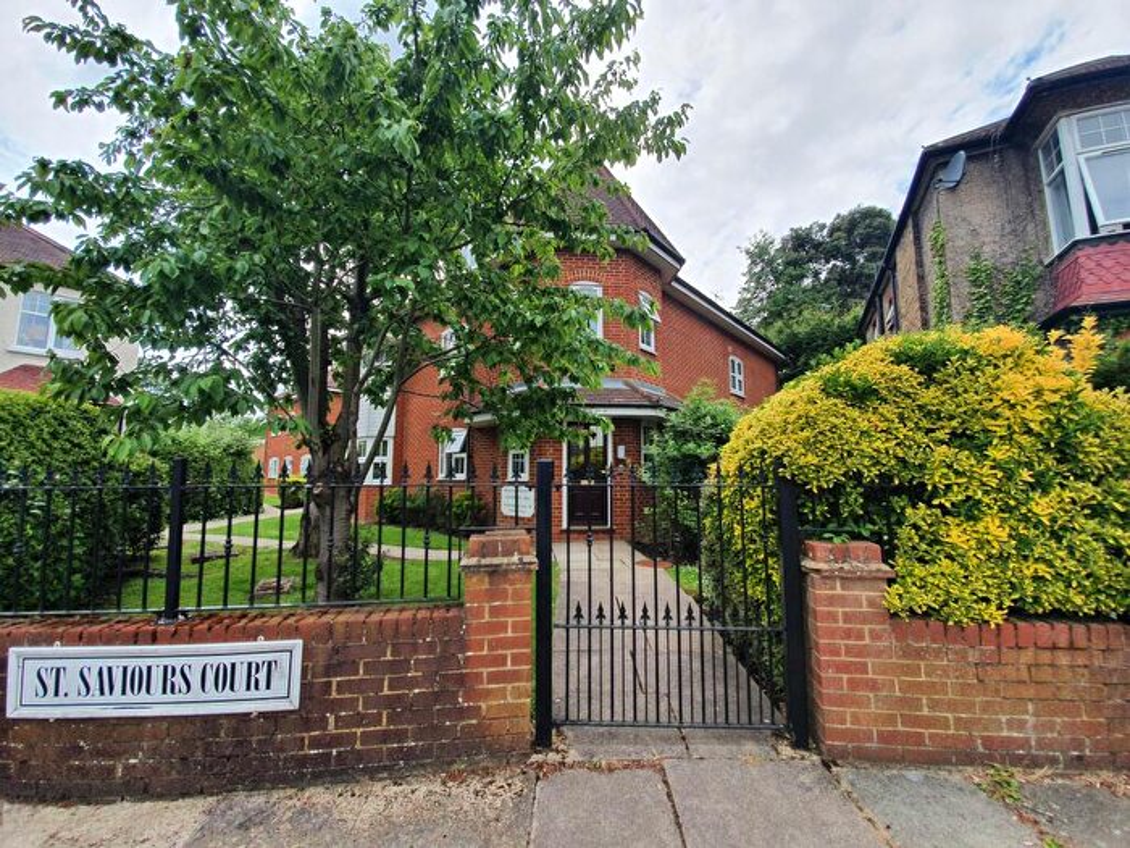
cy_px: 424
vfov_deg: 89.9
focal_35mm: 13
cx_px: 565
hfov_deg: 106.2
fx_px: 424
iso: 50
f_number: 2.2
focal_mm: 1.8
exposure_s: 1/870
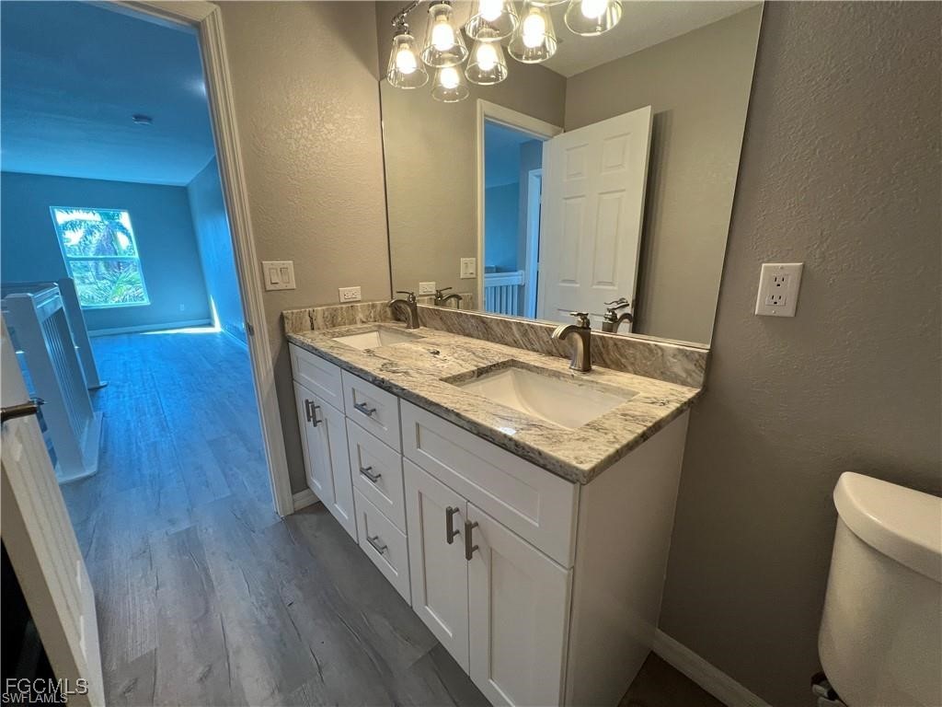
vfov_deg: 89.9
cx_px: 471
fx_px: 354
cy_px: 354
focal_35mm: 13
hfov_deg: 106.2
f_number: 1.8
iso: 100
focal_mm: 1.57
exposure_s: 1/120
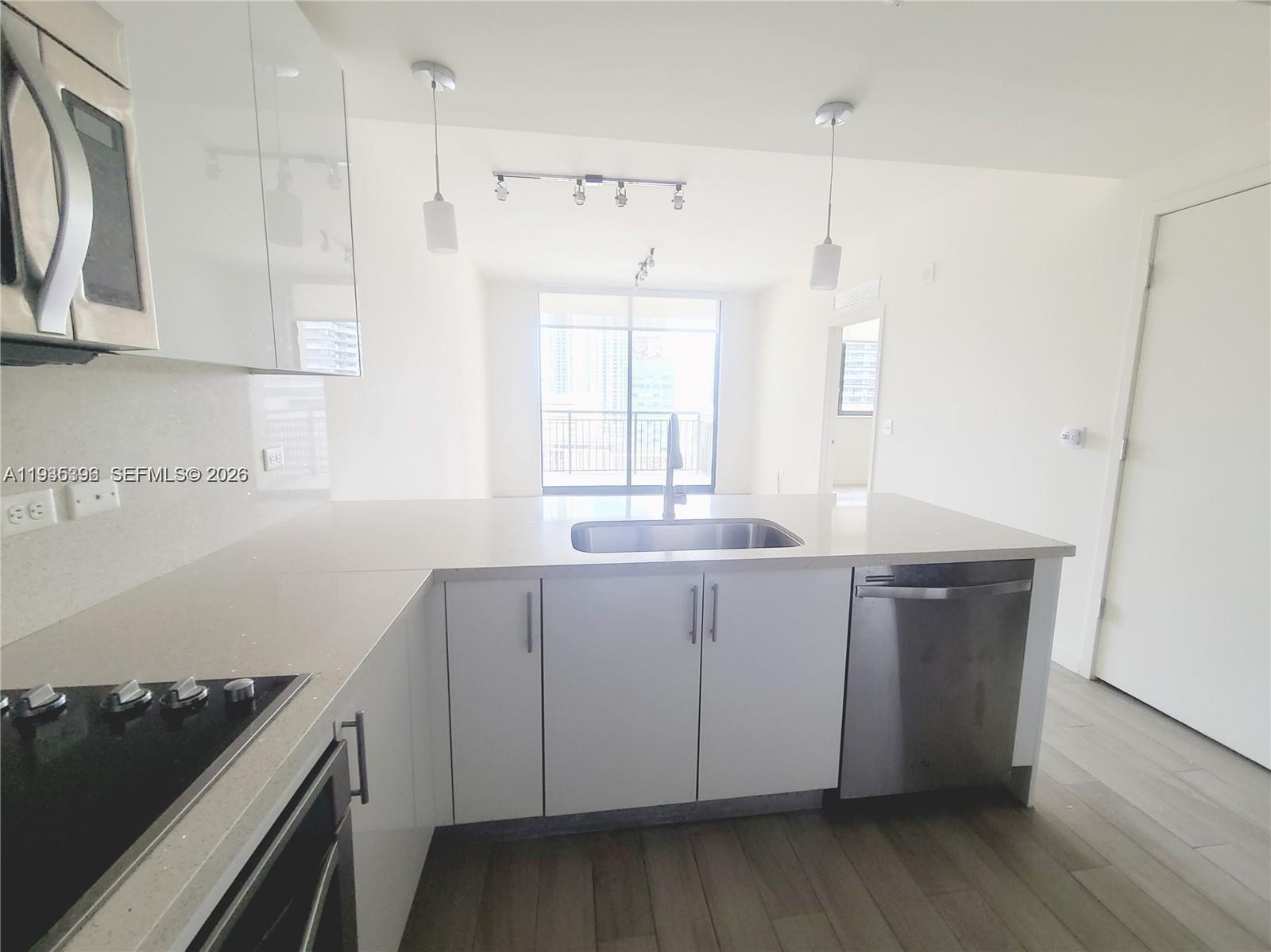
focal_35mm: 13
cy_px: 476
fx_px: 477
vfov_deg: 89.9
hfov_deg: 106.2
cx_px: 636
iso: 200
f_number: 2.2
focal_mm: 2.2
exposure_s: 1/60
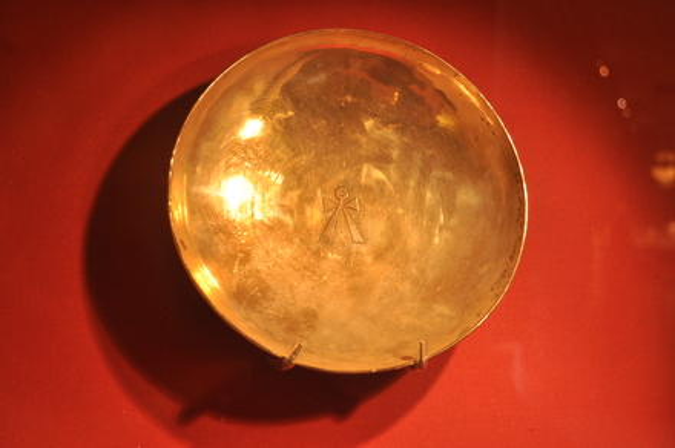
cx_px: 338
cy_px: 224
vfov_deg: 28.9
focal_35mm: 46
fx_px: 871
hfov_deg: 42.4
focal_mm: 31
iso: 640
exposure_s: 1/40
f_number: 4
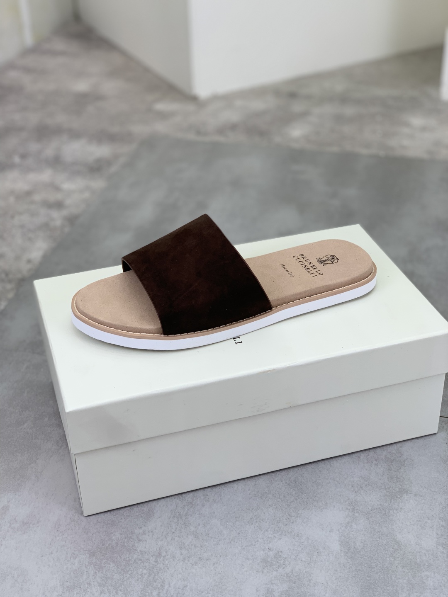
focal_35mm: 52
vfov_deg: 36.8
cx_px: 224
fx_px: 897
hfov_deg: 28.0
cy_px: 298
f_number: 2.4
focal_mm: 6
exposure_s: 1/101
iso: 16
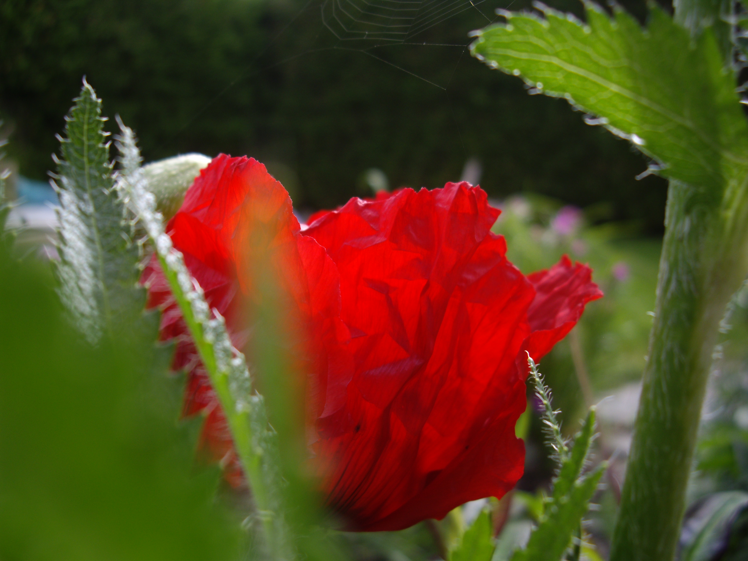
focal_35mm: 38
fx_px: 821
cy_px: 280
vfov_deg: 37.7
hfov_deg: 49.0
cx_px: 374
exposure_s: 1/320
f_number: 2.8
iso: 64
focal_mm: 7.9
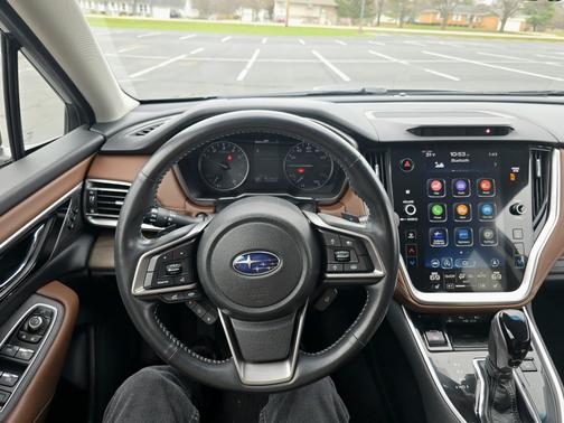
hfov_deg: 73.9
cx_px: 282
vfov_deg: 58.9
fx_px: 375
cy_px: 212
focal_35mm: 23
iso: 100
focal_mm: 6.3
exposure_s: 1/182
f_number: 1.7
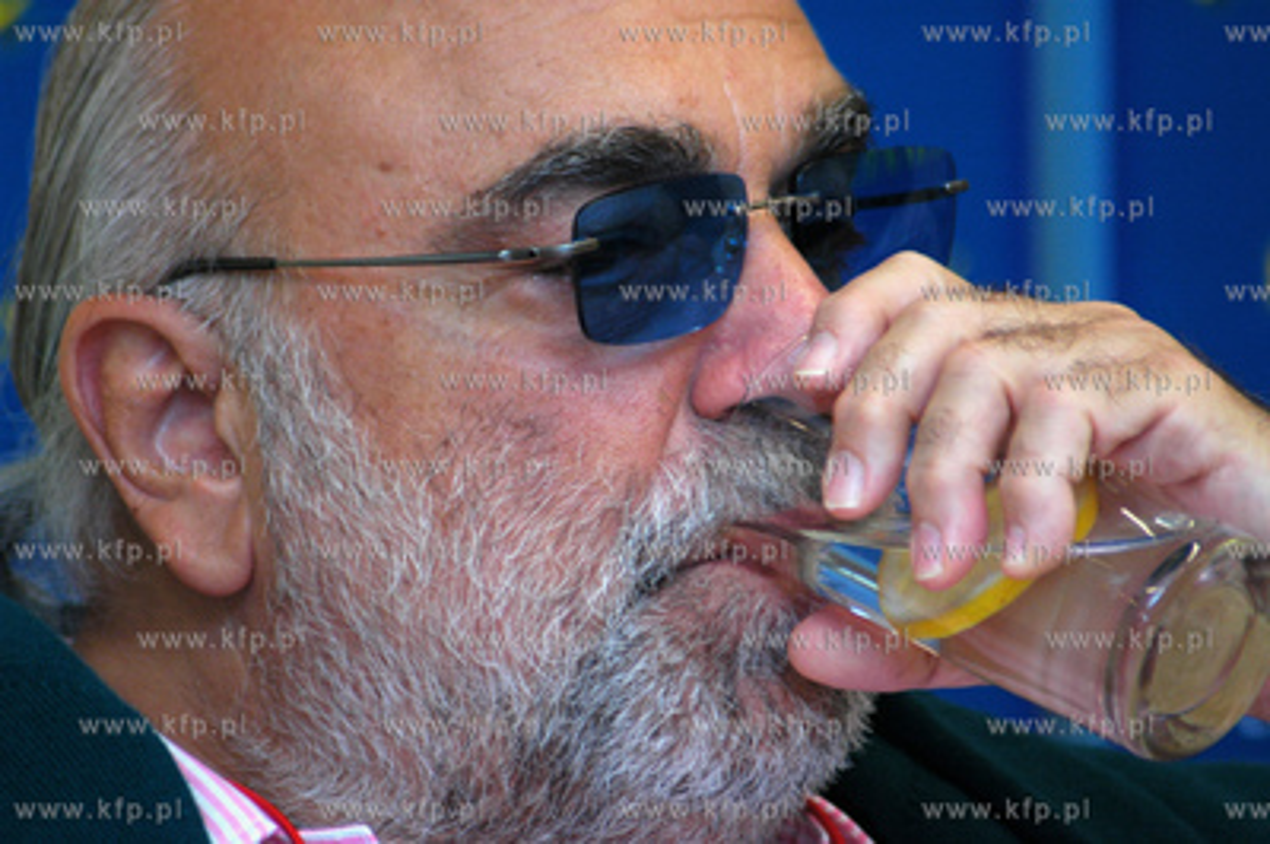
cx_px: 635
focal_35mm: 450
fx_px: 15862
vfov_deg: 3.0
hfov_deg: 4.6
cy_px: 422
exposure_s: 1/100
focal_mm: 300
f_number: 5.6
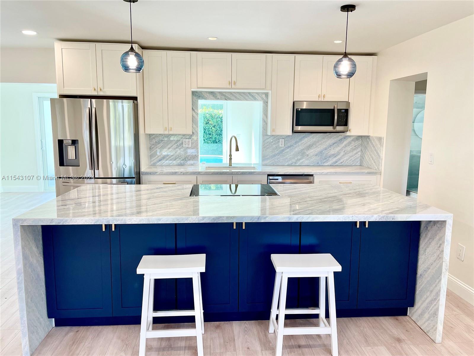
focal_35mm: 26
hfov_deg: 67.3
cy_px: 178
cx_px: 237
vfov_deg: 53.1
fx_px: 356
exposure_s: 1/120
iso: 64
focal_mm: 4.2
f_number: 1.6
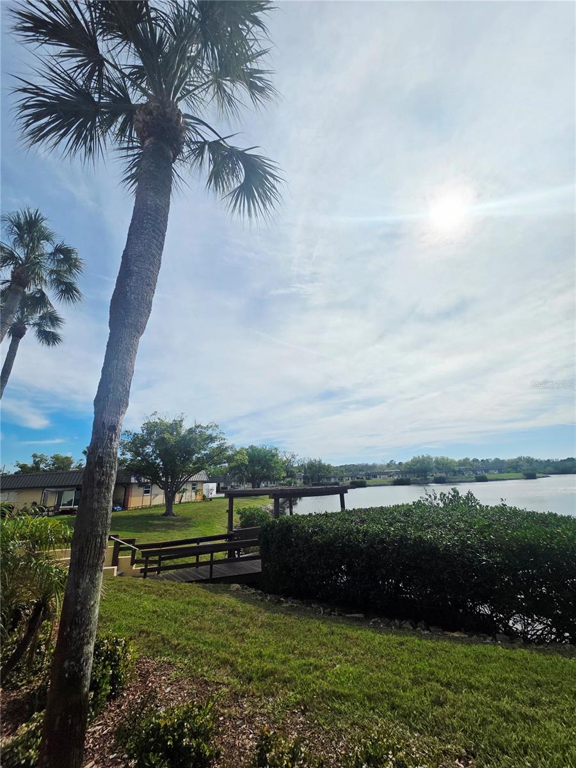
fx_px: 288
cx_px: 288
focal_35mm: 13
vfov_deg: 106.2
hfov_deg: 89.9
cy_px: 384
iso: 40
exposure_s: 1/10000
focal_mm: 2.2
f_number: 1.9
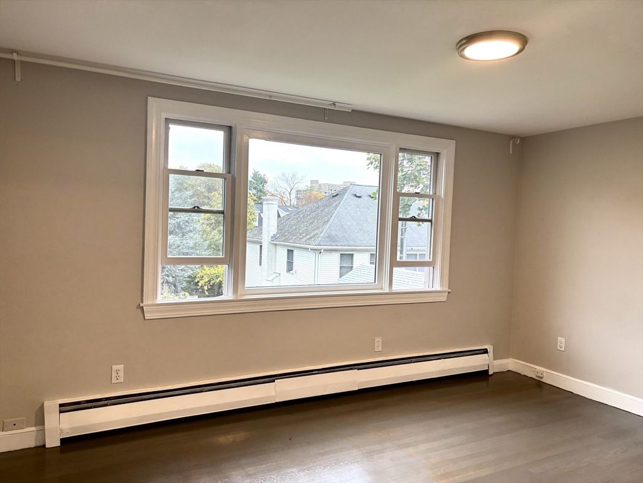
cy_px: 242
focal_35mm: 26
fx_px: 483
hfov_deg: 67.3
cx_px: 322
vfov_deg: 53.1
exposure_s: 1/120
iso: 100
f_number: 1.6
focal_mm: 5.96
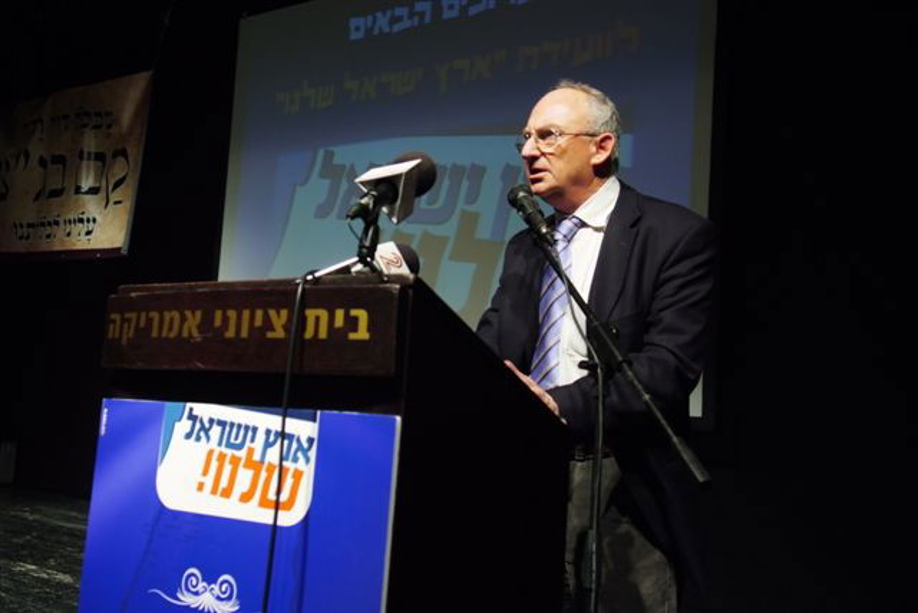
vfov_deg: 36.9
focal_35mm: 36
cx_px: 459
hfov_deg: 53.1
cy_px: 306
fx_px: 918
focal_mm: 24
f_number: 3.5
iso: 640
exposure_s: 1/160
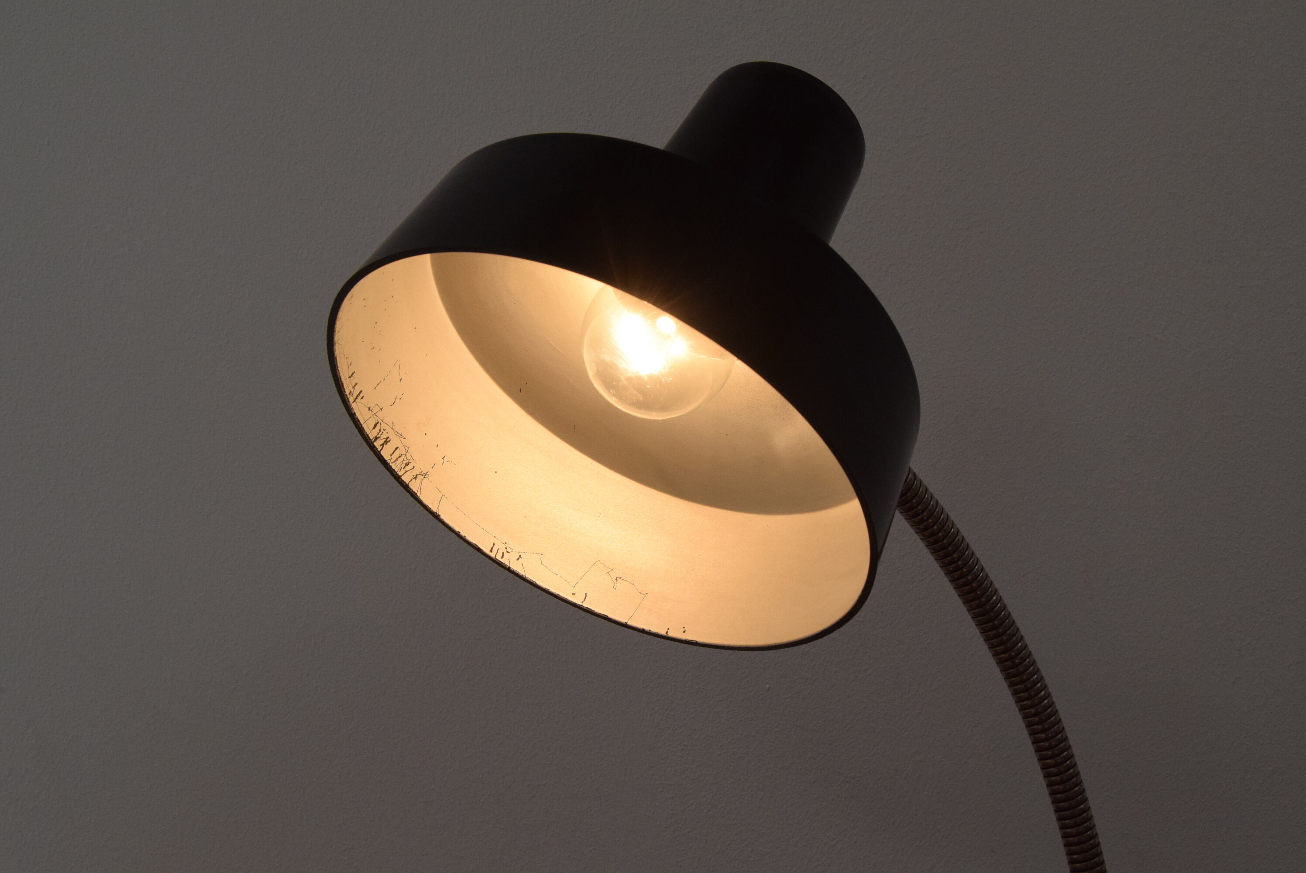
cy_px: 436
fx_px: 1634
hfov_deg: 43.6
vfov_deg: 29.9
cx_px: 653
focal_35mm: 45
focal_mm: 30
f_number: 11
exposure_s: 1/500
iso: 1600
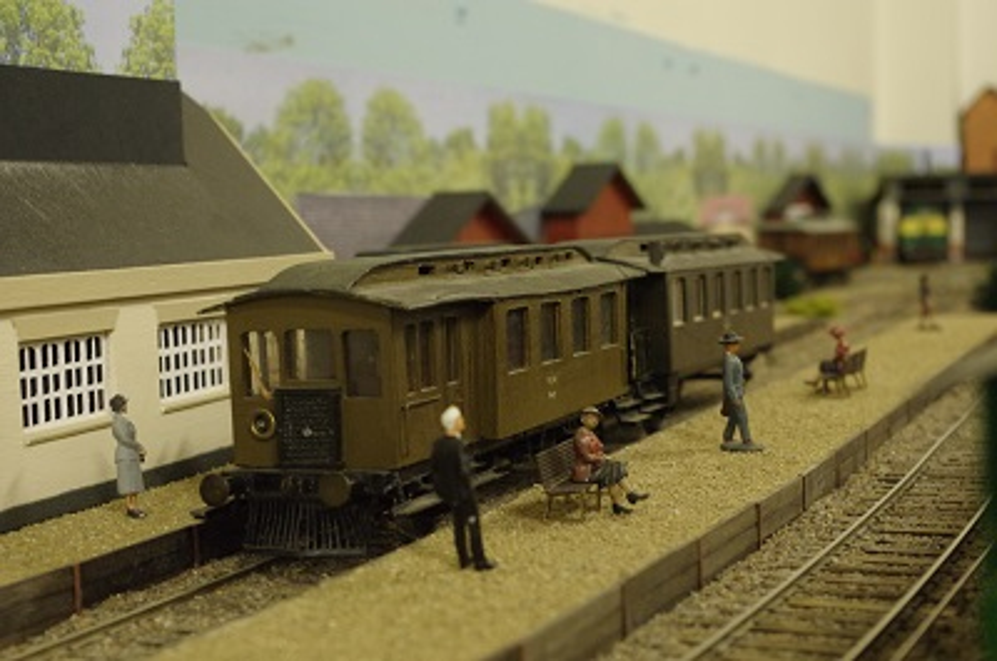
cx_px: 498
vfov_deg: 22.5
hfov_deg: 33.5
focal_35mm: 60
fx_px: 1658
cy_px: 330
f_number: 7.1
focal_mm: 40
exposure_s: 1/10
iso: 3200
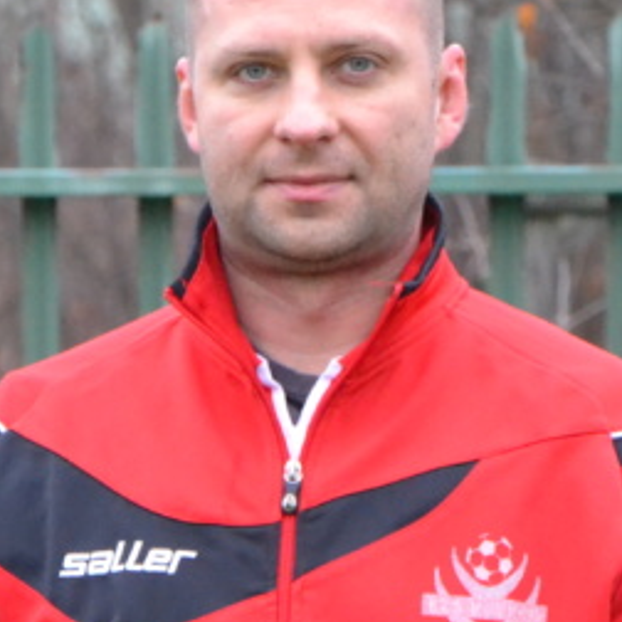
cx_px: 350
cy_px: 416
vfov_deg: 4.2
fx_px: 8437
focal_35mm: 415
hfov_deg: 4.2
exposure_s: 1/250
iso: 3200
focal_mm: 80
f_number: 5.3
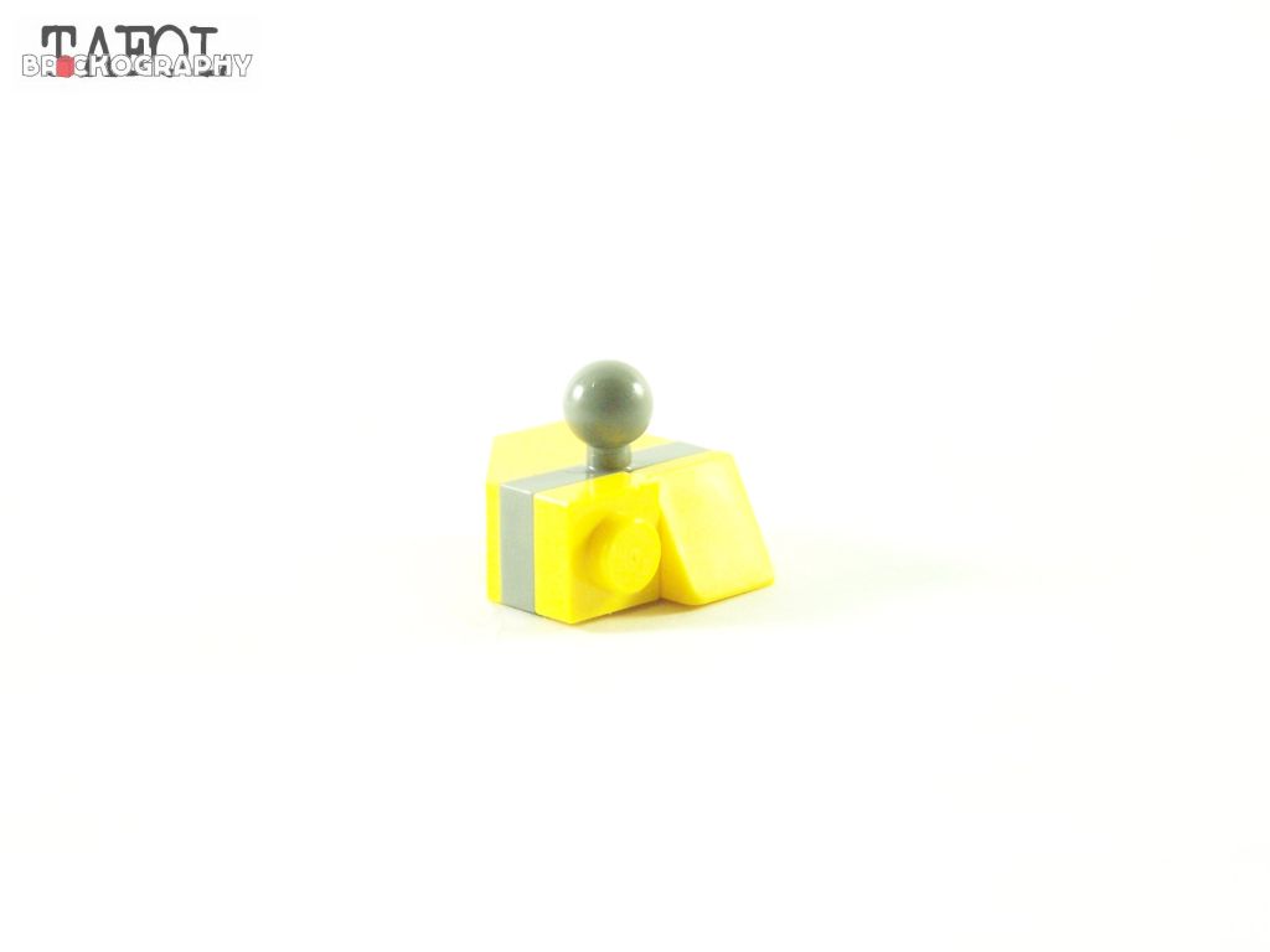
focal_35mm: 105
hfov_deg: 18.7
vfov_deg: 14.1
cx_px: 635
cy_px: 476
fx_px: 3852
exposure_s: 1/60
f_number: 3.2
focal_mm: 17.5
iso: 400
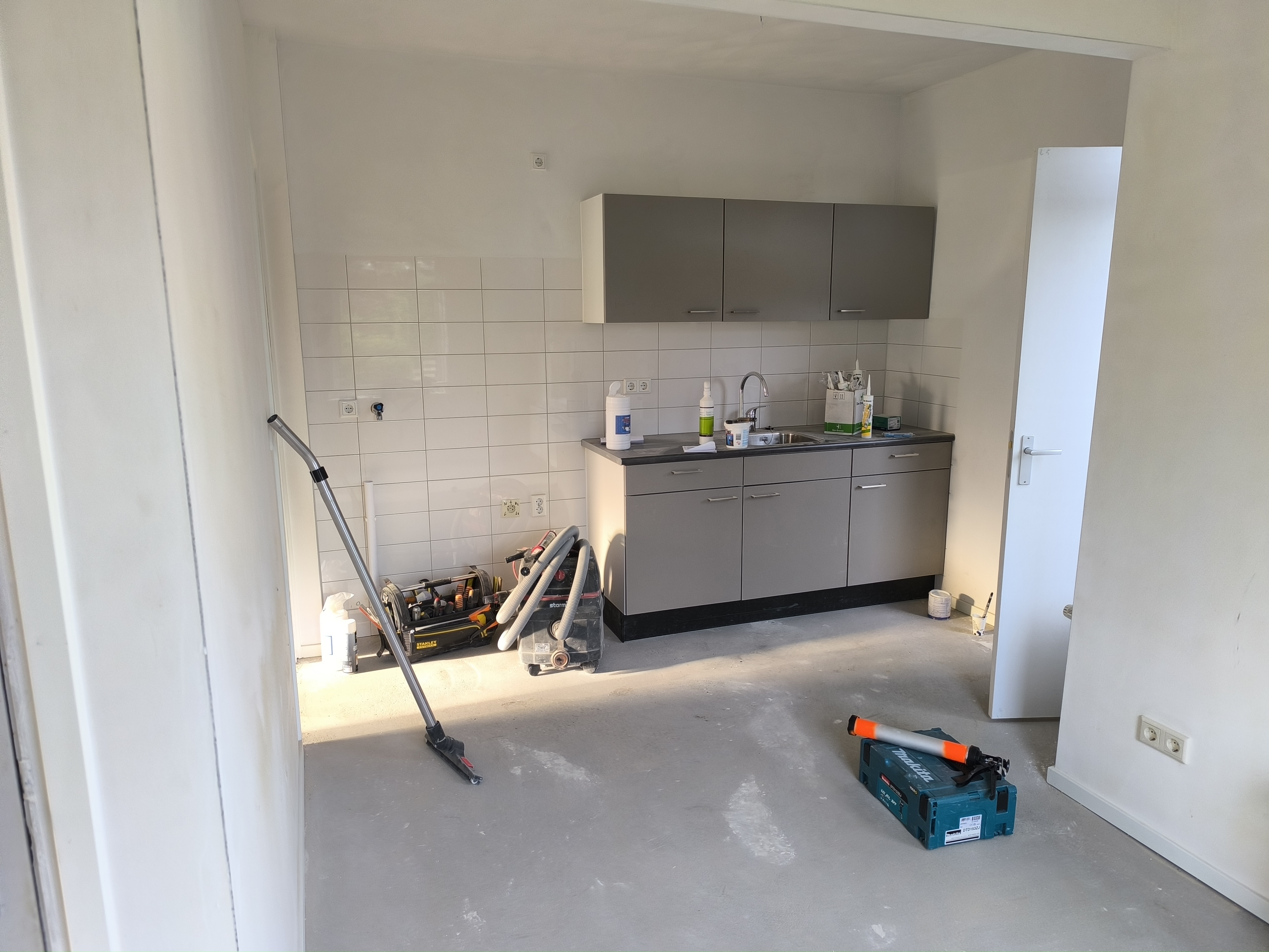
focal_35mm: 23
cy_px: 476
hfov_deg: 73.9
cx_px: 634
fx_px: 843
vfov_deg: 58.9
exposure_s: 1/100
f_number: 1.65
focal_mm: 6.14
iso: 400
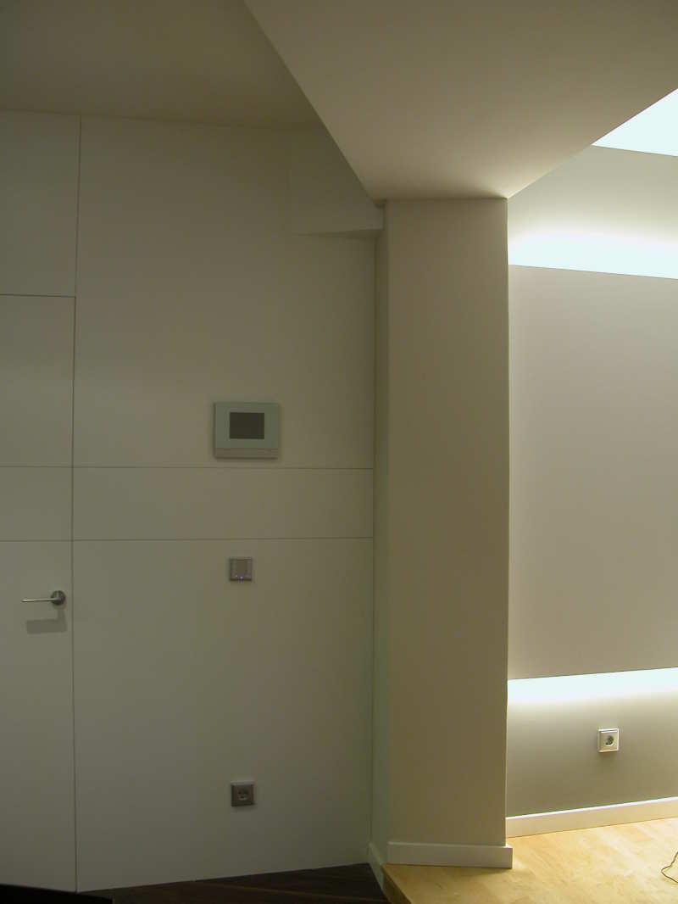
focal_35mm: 35
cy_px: 452
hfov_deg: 40.7
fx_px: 914
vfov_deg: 52.6
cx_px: 339
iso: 100
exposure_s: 1/16.2
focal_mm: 8.9
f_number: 2.8
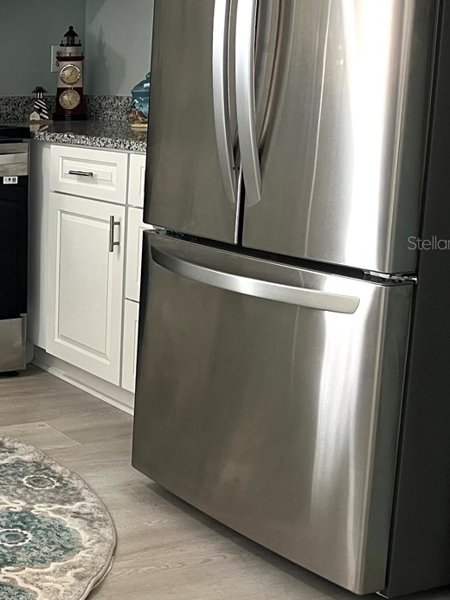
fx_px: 1040
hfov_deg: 21.1
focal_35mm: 60
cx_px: -203
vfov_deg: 32.1
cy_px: 242
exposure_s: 1/60
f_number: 1.6
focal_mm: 5.1
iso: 100
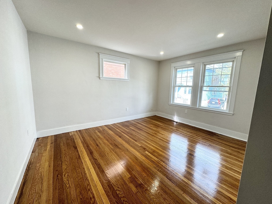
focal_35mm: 14
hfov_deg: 102.1
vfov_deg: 85.7
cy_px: 102
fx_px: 110
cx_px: 136
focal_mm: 2.22
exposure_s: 1/120
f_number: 2.2
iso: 64
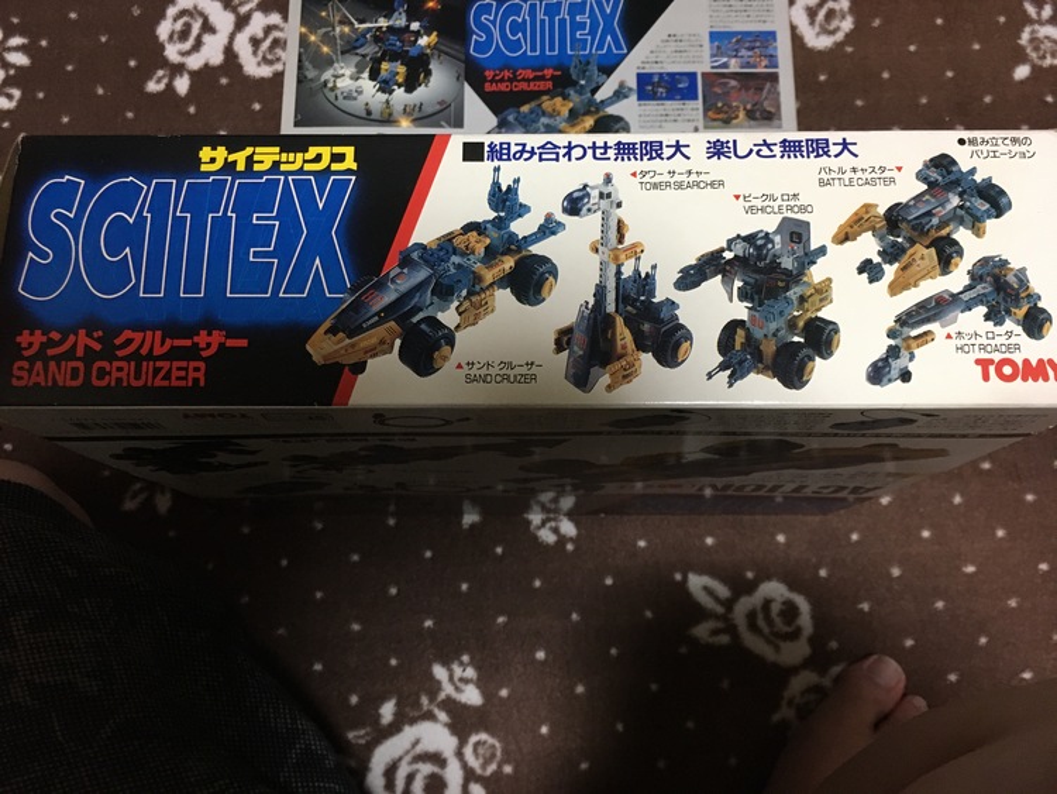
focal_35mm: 29
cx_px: 528
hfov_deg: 61.6
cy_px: 397
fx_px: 886
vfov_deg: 48.3
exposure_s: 1/20
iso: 200
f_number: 2.2
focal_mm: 4.15
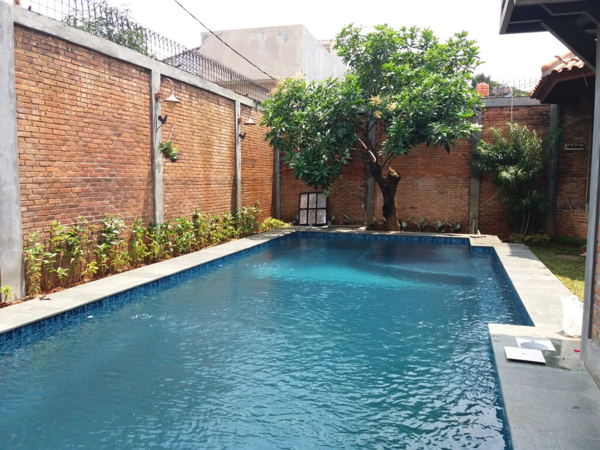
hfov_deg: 63.4
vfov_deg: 49.7
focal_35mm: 28
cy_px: 225
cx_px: 300
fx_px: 485
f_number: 1.9
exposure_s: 1/459
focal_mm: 3.7
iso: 64
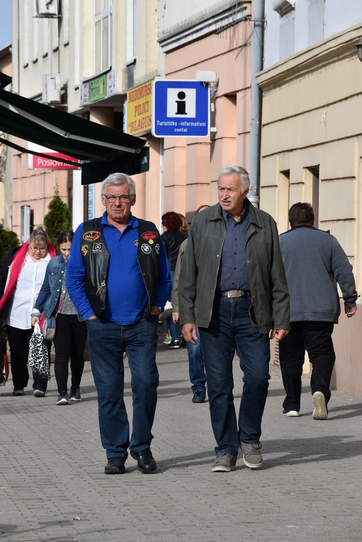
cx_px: 181
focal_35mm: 195
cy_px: 271
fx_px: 2941
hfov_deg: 7.0
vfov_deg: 10.5
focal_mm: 130
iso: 200
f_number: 9
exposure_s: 1/320
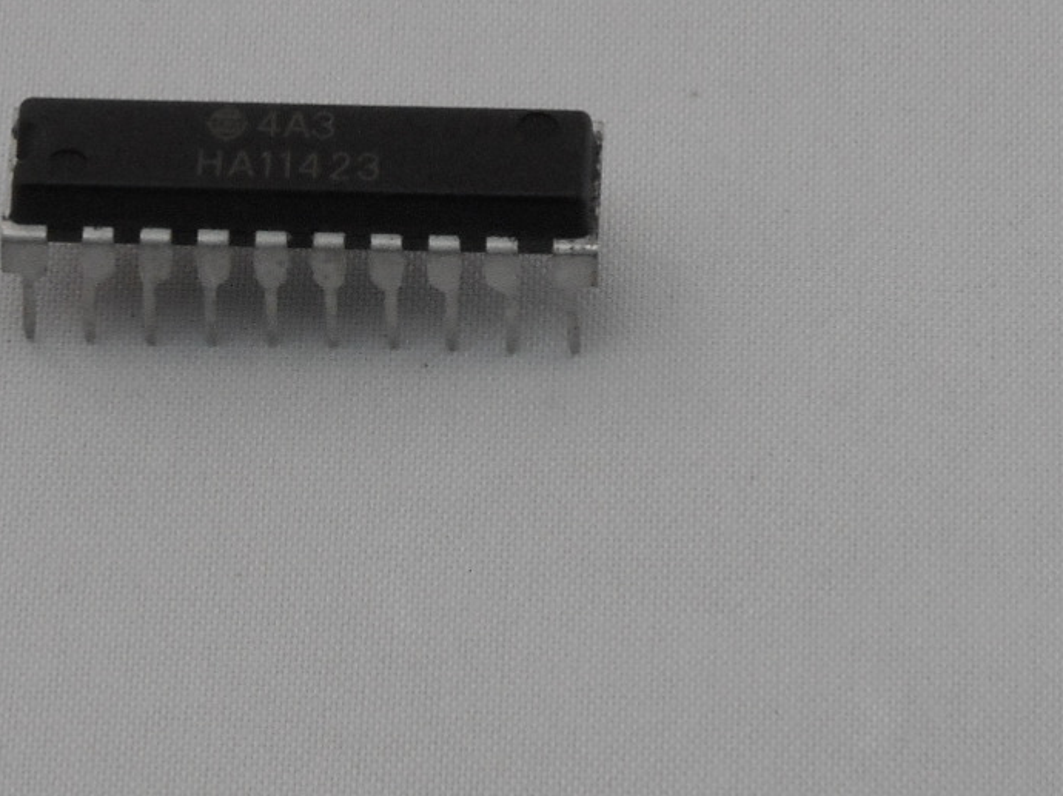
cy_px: 297
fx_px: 10314
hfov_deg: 5.9
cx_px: 243
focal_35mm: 336
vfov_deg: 4.4
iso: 250
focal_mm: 18.2
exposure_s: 1/60
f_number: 5.8
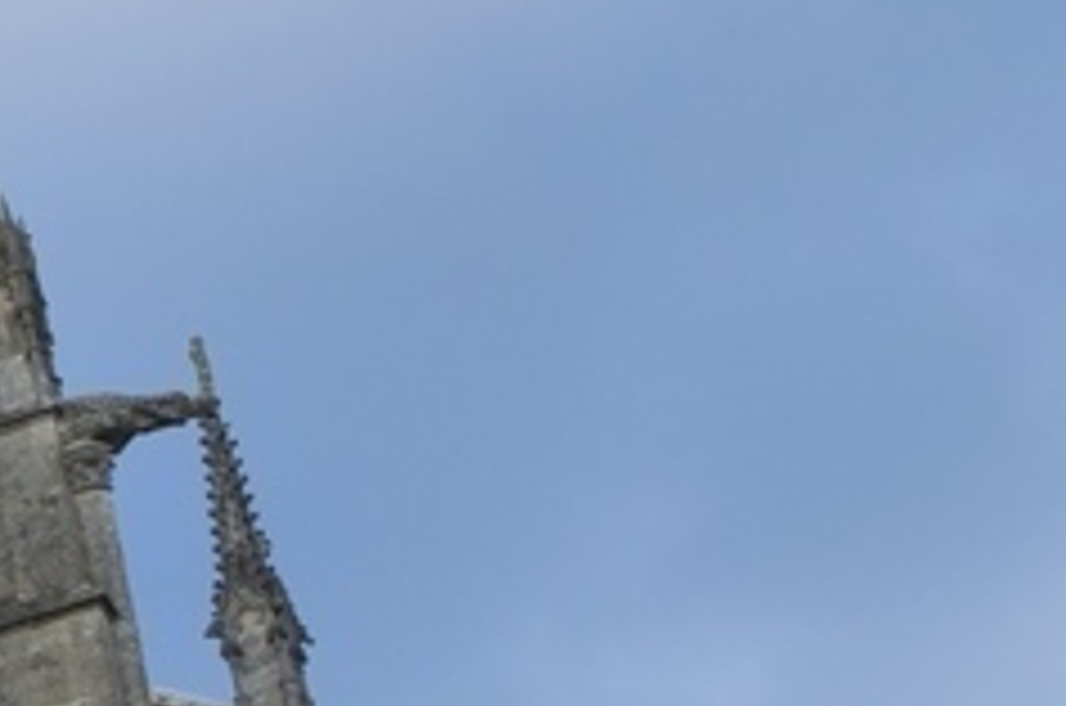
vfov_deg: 6.6
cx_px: -801
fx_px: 6117
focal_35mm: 207
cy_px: 796
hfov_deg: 9.5
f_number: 7.1
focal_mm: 32
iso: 200
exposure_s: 1/200
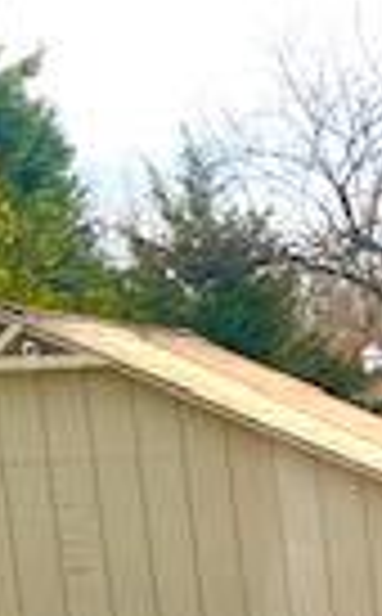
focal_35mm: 129
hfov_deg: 8.2
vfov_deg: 15.6
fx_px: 2160
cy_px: 755
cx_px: 1249
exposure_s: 1/965
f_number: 1.8
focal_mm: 4.25
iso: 32
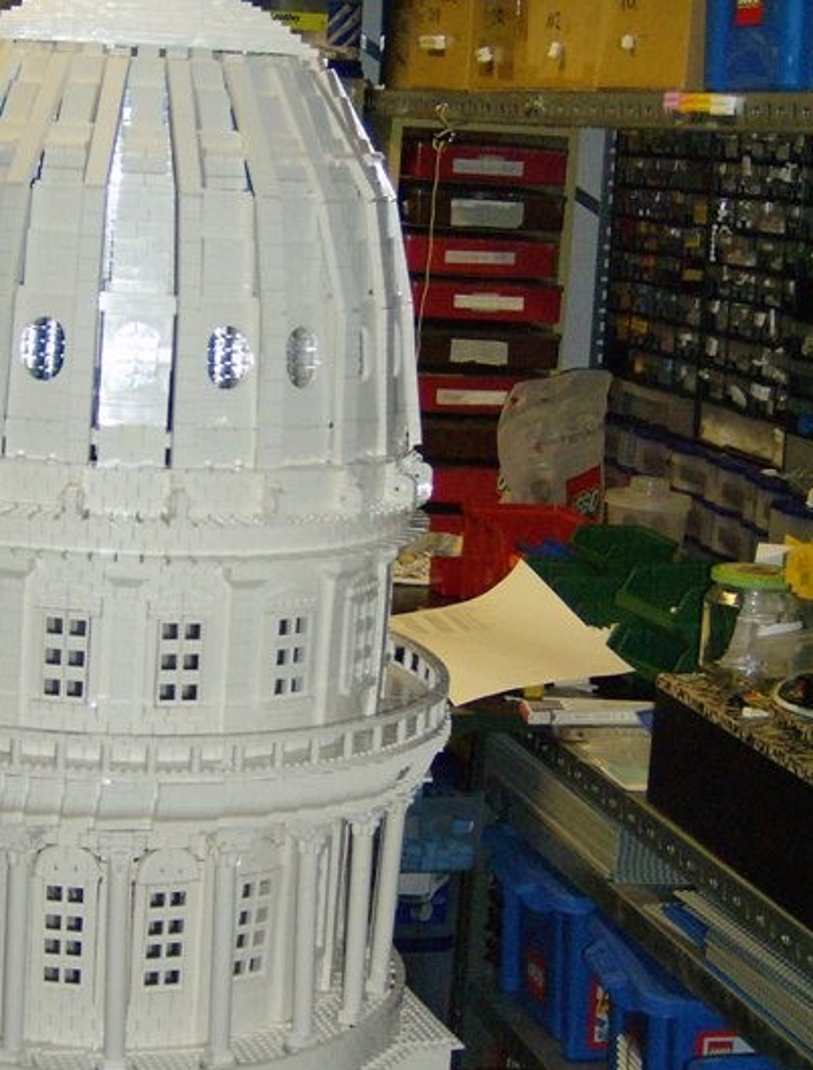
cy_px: 473
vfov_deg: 26.5
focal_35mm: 73
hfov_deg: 20.2
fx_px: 2267
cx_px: 218
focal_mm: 7.7
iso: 200
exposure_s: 1/74
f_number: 3.1
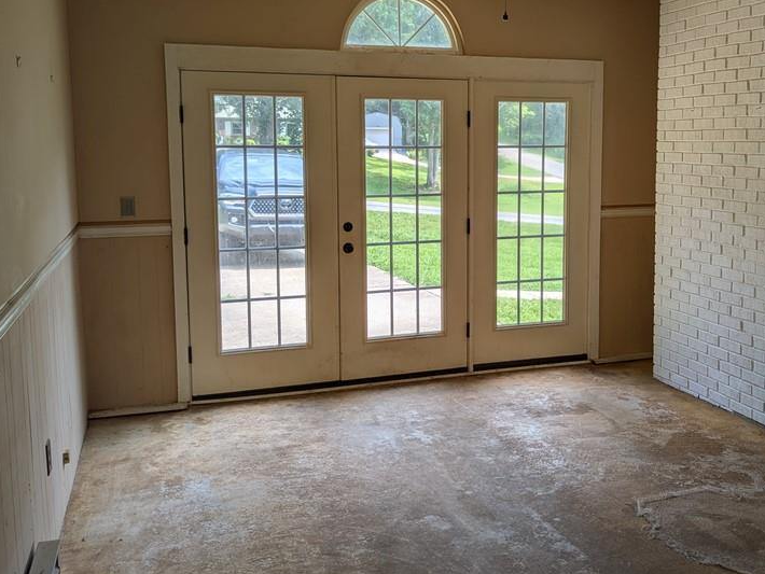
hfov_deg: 51.1
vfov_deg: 39.5
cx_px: 443
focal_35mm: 36
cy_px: 222
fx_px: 796
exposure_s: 1/464
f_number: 1.89
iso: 45
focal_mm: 5.43
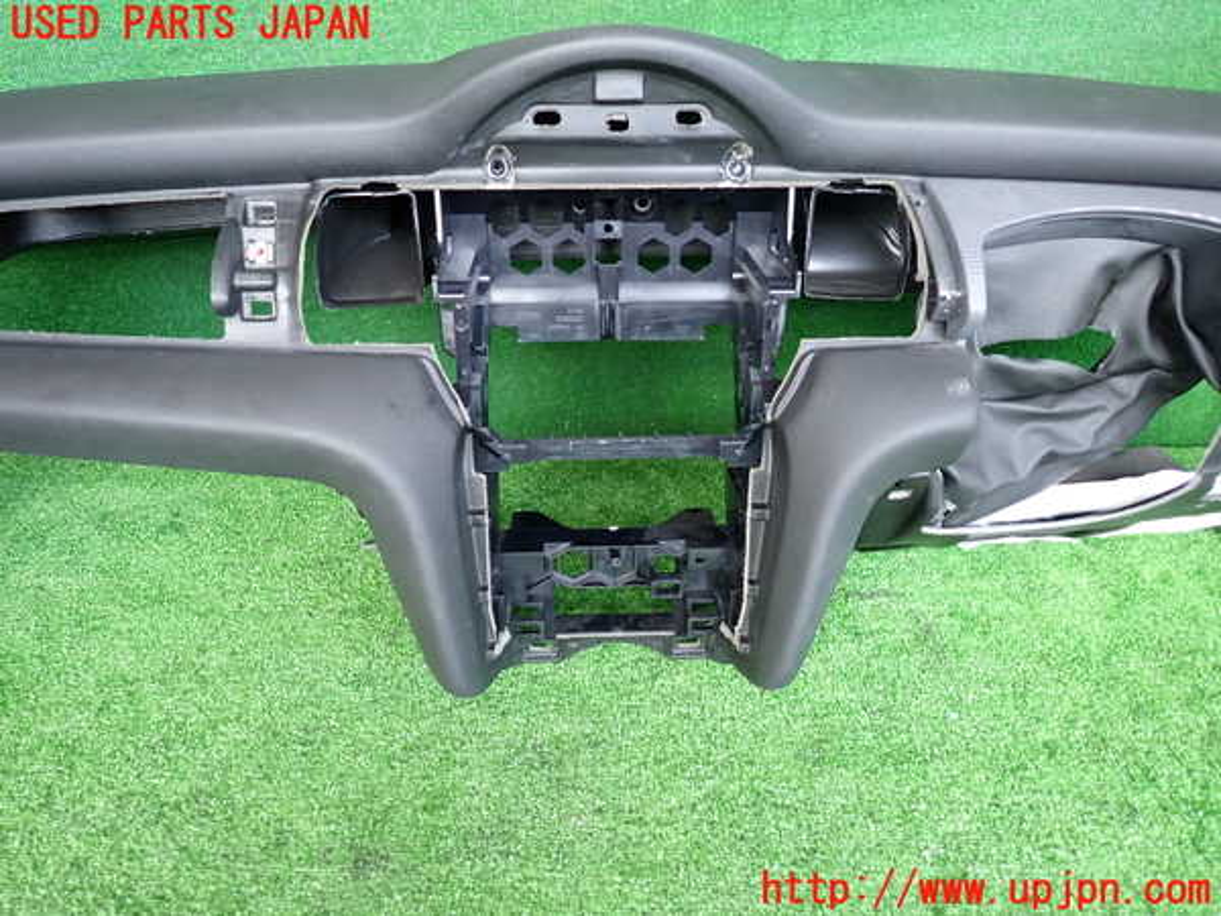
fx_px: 882
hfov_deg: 69.4
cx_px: 610
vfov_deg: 54.9
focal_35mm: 25
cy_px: 458
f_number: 2
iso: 200
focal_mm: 4.5
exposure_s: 1/40
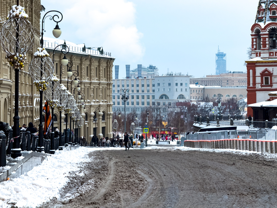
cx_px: 138
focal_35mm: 120
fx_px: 960
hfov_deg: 16.4
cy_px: 104
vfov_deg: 12.3
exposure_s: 1/55
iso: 200
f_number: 2.8
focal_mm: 15.66
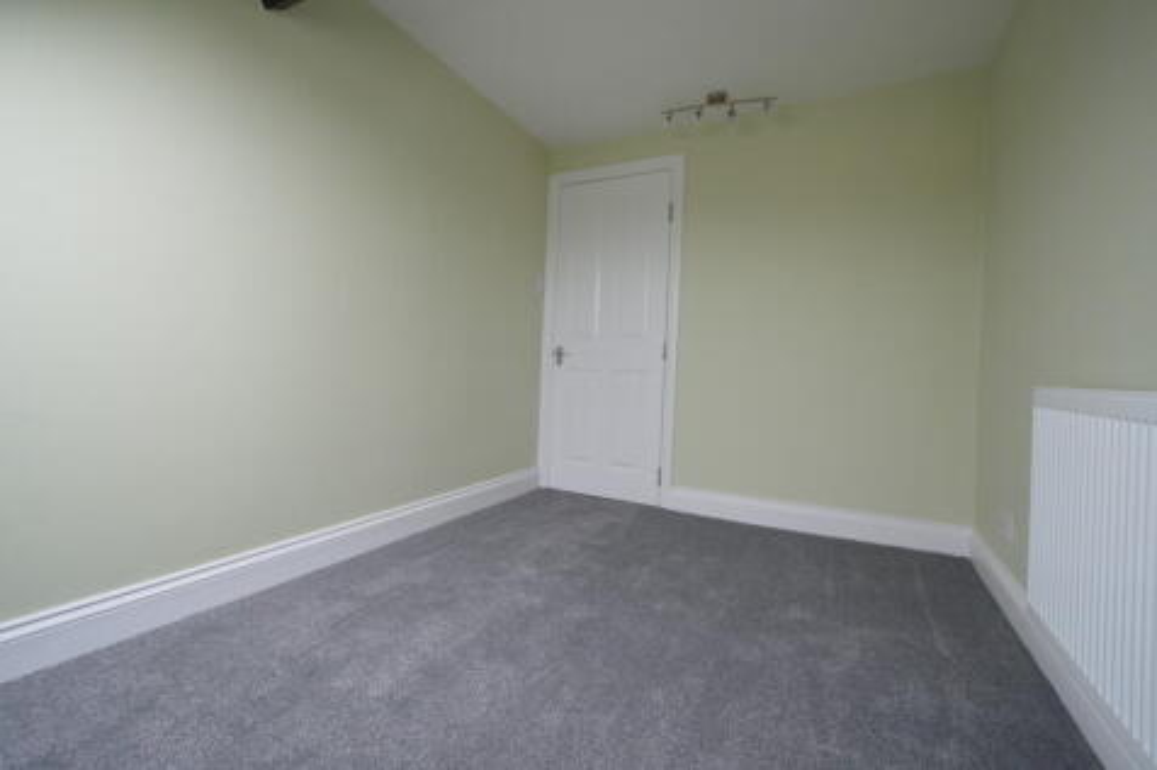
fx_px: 482
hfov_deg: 100.4
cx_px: 578
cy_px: 385
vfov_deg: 77.3
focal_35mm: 15
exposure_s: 1/60
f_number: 4
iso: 400
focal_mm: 10
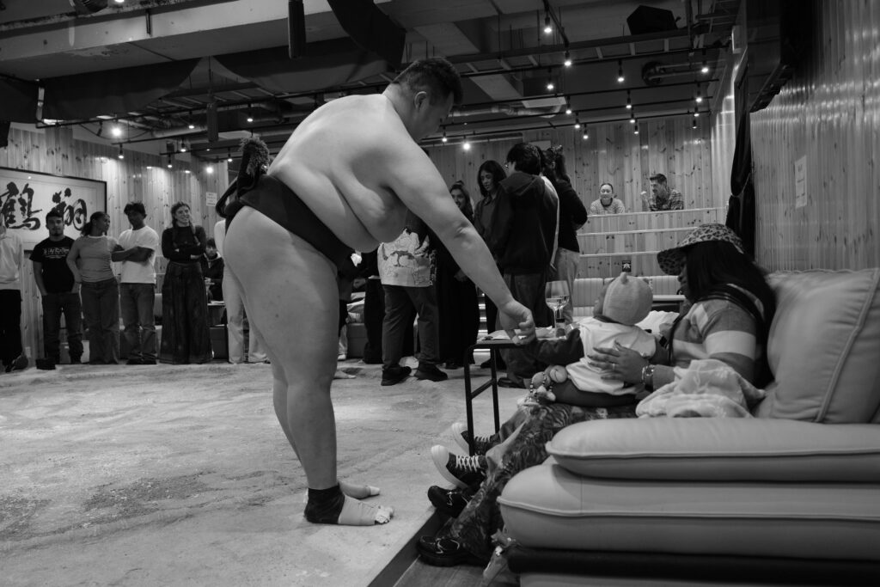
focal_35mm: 31
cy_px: 294
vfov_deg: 42.3
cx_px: 440
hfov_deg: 60.3
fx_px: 758
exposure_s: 1/100
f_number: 3.2
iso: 800
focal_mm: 20.8
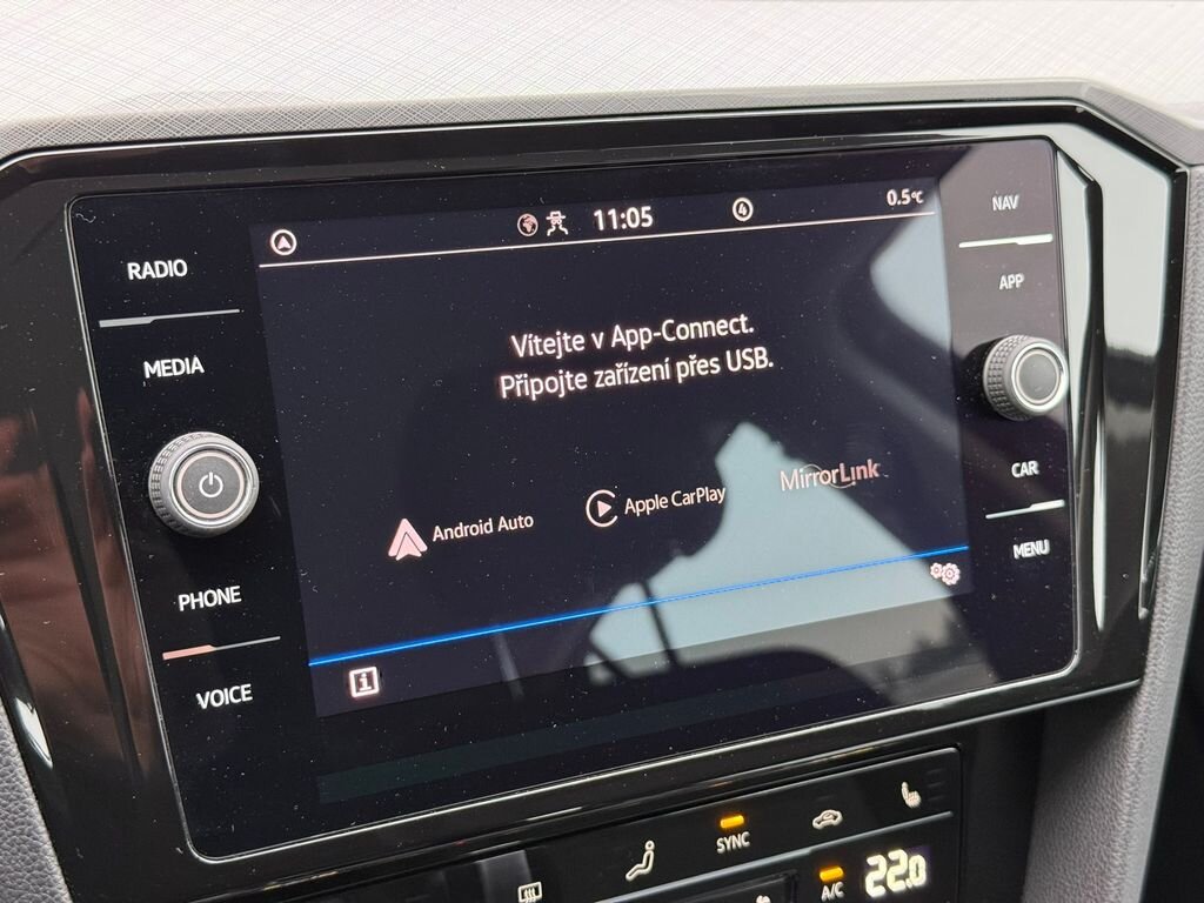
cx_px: 602
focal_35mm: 48
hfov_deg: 39.7
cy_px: 452
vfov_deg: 30.3
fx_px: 1670
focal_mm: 6.76
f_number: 1.78
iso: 250
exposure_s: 1/45
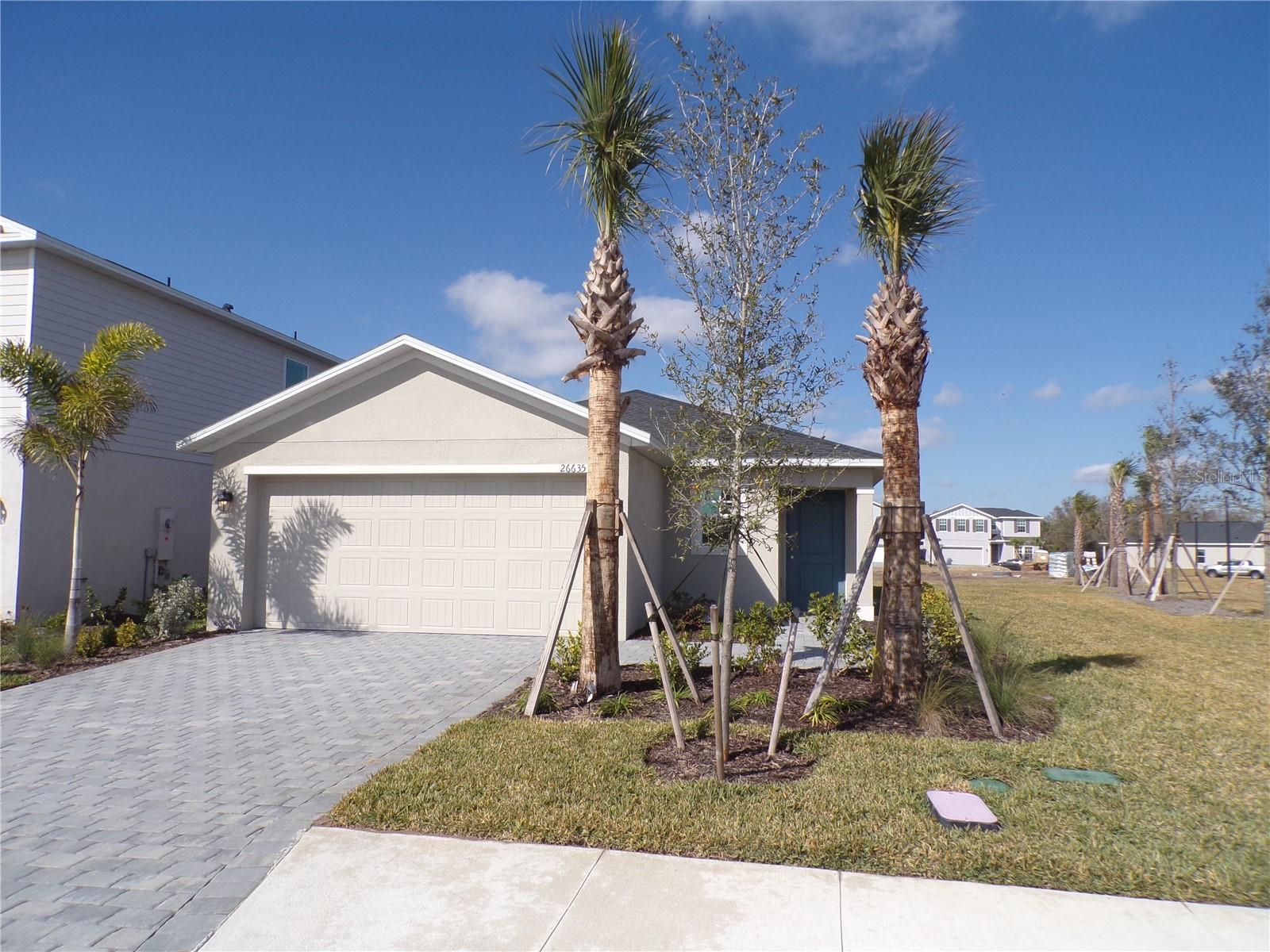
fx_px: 881
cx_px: 635
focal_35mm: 24
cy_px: 476
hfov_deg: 71.6
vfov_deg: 56.8
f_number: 5.8
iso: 80
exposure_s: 1/420
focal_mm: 4.3
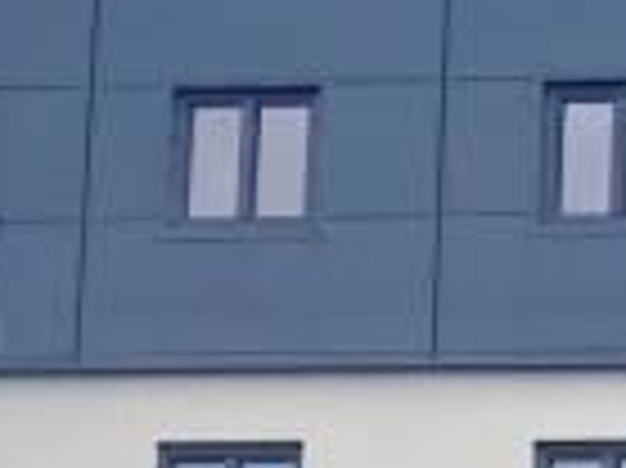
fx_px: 3722
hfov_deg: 9.2
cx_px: 1126
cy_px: 1071
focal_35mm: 206
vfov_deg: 6.9
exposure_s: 1/545
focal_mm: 3.99
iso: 20
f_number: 1.8
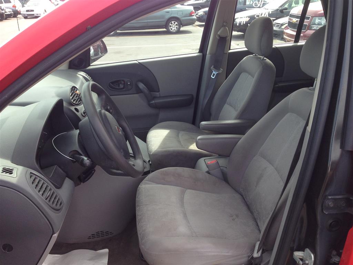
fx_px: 337
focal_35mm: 33
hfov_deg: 55.4
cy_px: 132
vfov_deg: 42.9
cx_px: 176
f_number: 2.4
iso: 50
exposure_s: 1/232
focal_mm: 4.13
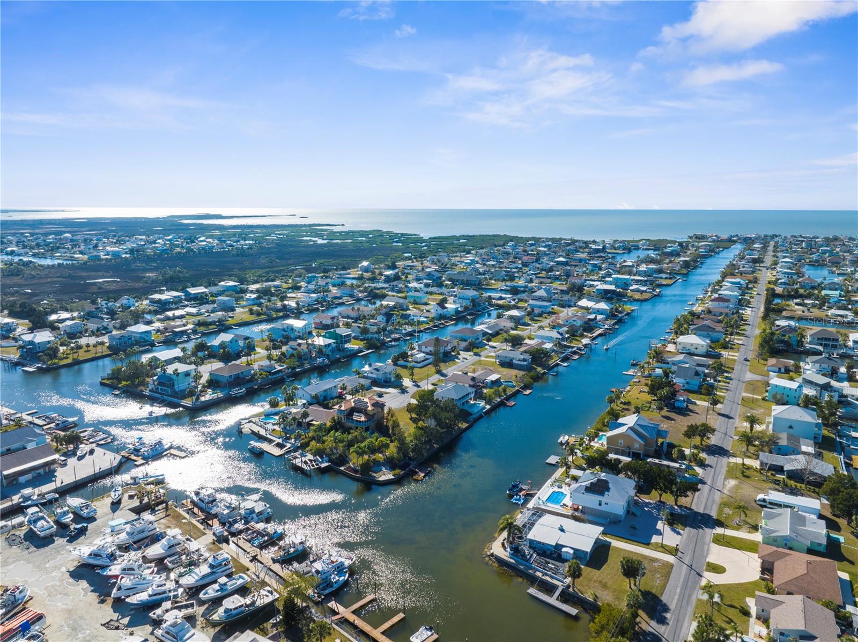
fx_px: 594
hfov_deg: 71.6
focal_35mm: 24
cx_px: 429
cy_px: 321
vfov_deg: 56.7
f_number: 9
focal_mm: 12.29
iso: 100
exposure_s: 1/200
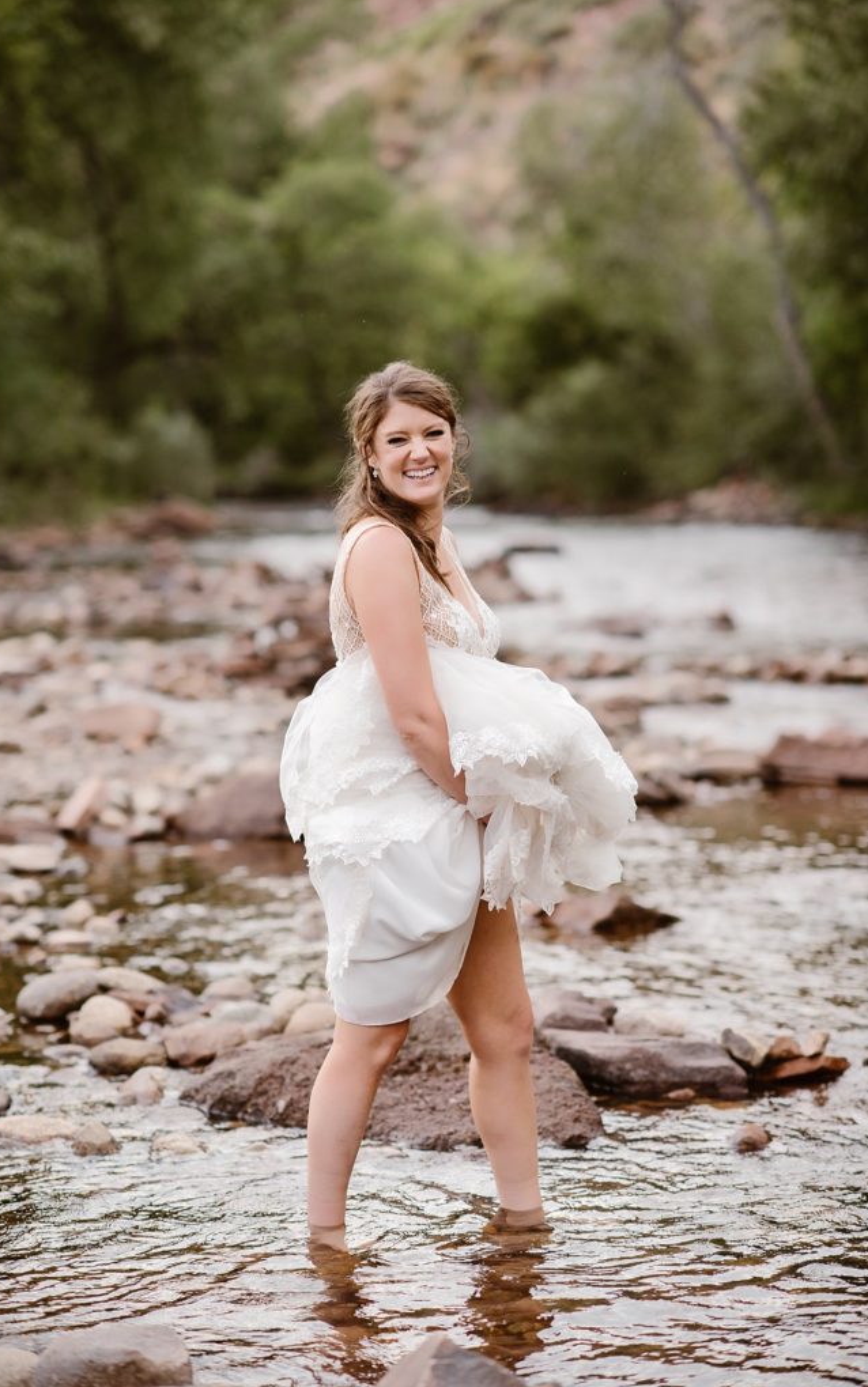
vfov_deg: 23.8
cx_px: 407
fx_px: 3291
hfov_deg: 15.0
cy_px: 692
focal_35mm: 87
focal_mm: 85
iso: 200
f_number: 2.2
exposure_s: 1/800
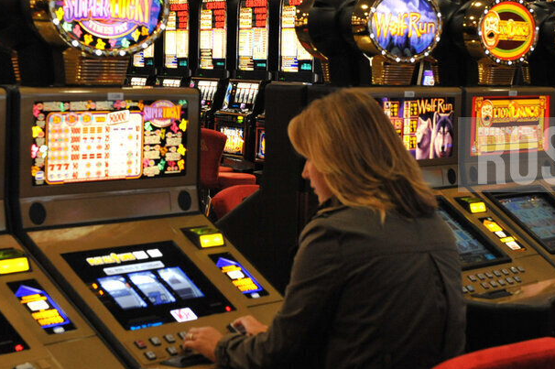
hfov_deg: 20.4
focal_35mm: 100
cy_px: 100
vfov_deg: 13.6
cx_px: 256
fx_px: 1540
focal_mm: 56
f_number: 6.3
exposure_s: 1/60
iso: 3200
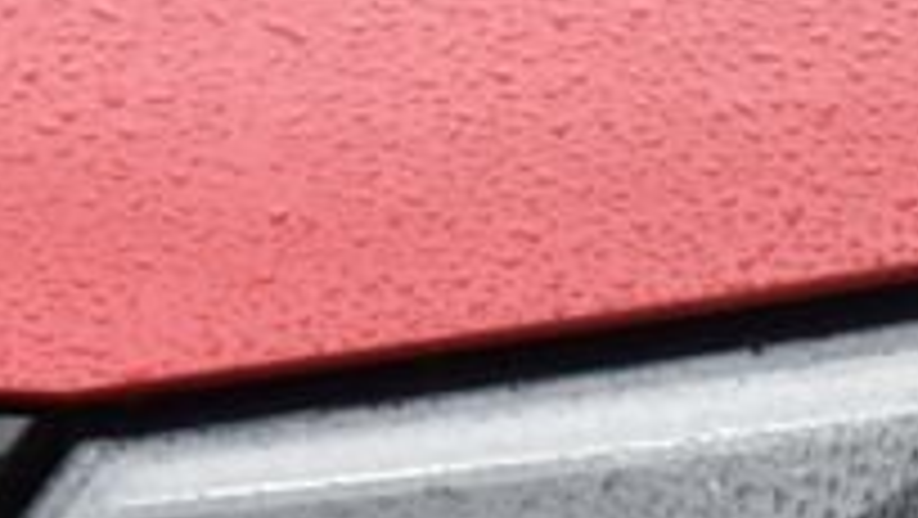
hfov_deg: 3.4
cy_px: 347
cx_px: 990
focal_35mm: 632
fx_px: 15392
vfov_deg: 1.9
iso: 500
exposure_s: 1/125
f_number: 5.6
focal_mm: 120
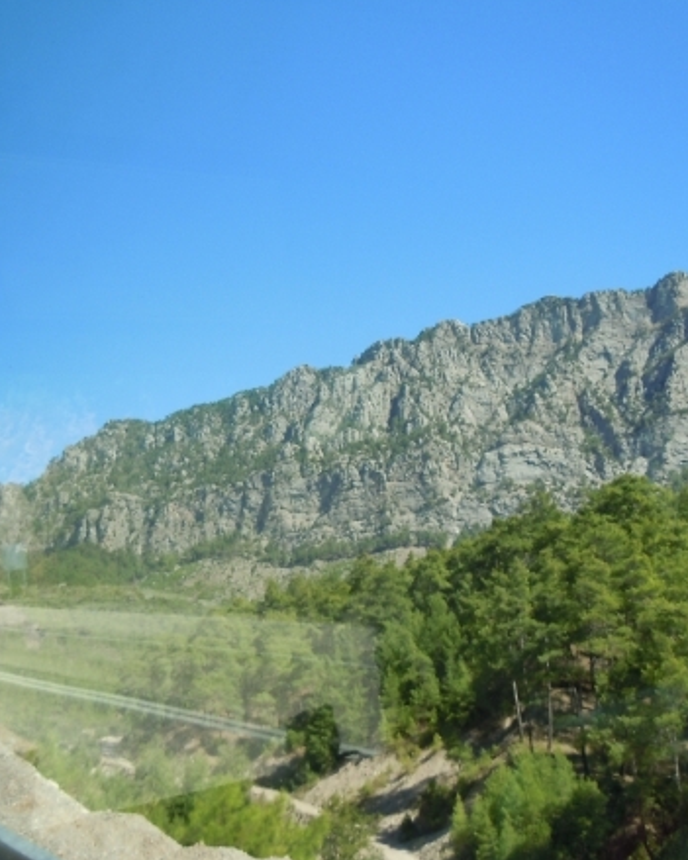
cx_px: 292
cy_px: 423
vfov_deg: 45.8
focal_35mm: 40
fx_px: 1018
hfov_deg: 37.2
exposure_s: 1/500
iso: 100
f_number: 3.5
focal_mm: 5.4
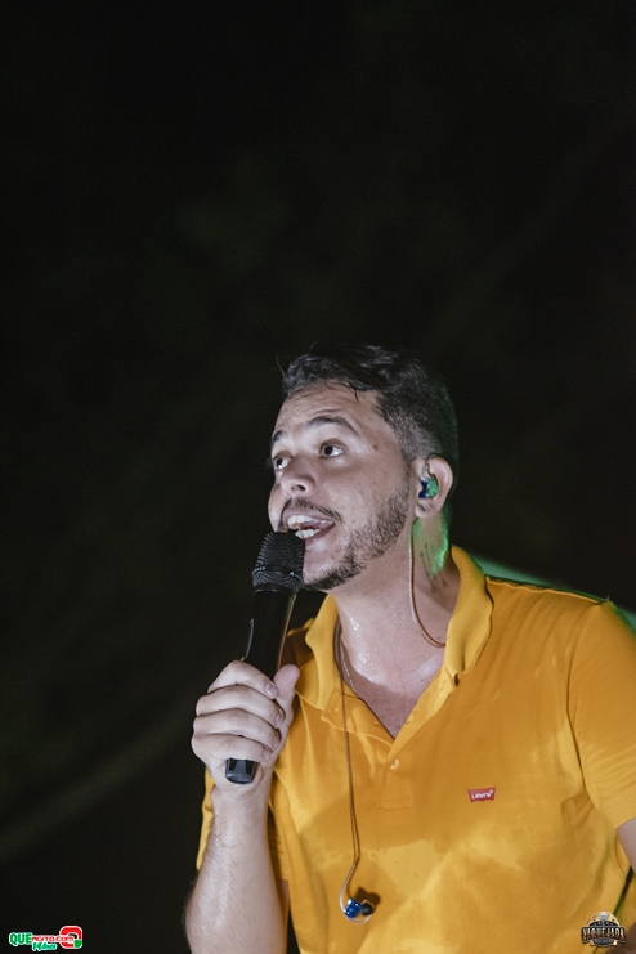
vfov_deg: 11.2
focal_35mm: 183
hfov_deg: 7.5
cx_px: 318
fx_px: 4849
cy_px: 477
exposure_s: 1/500
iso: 2500
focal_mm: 122
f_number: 2.8
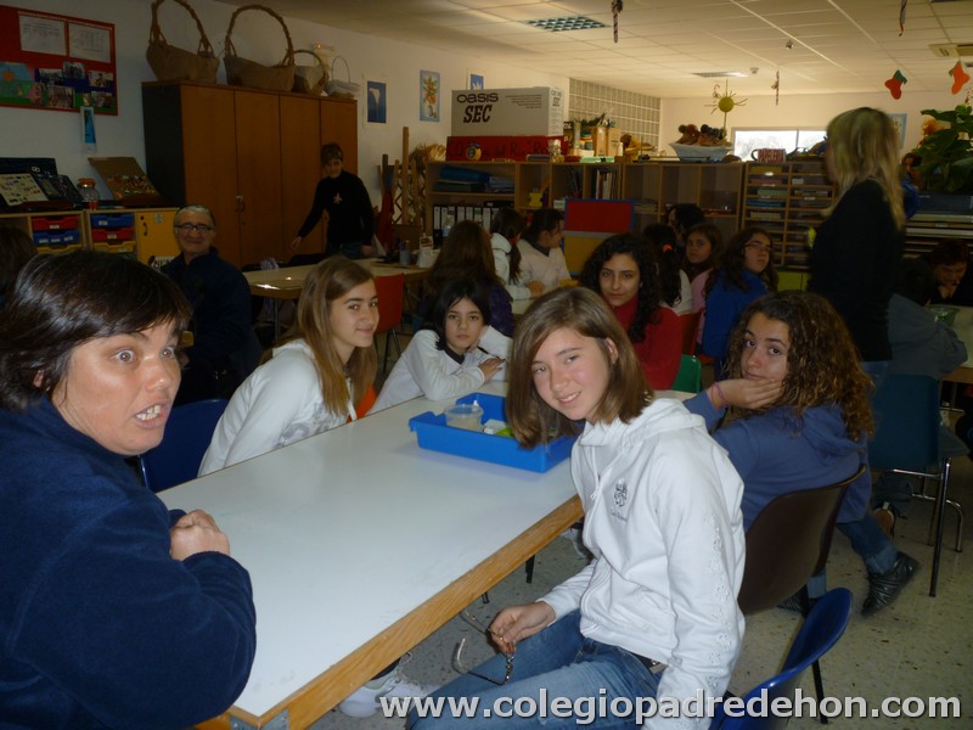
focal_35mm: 29
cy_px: 365
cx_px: 486
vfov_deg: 48.2
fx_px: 815
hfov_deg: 61.7
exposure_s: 1/60
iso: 100
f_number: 3.3
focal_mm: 5.2
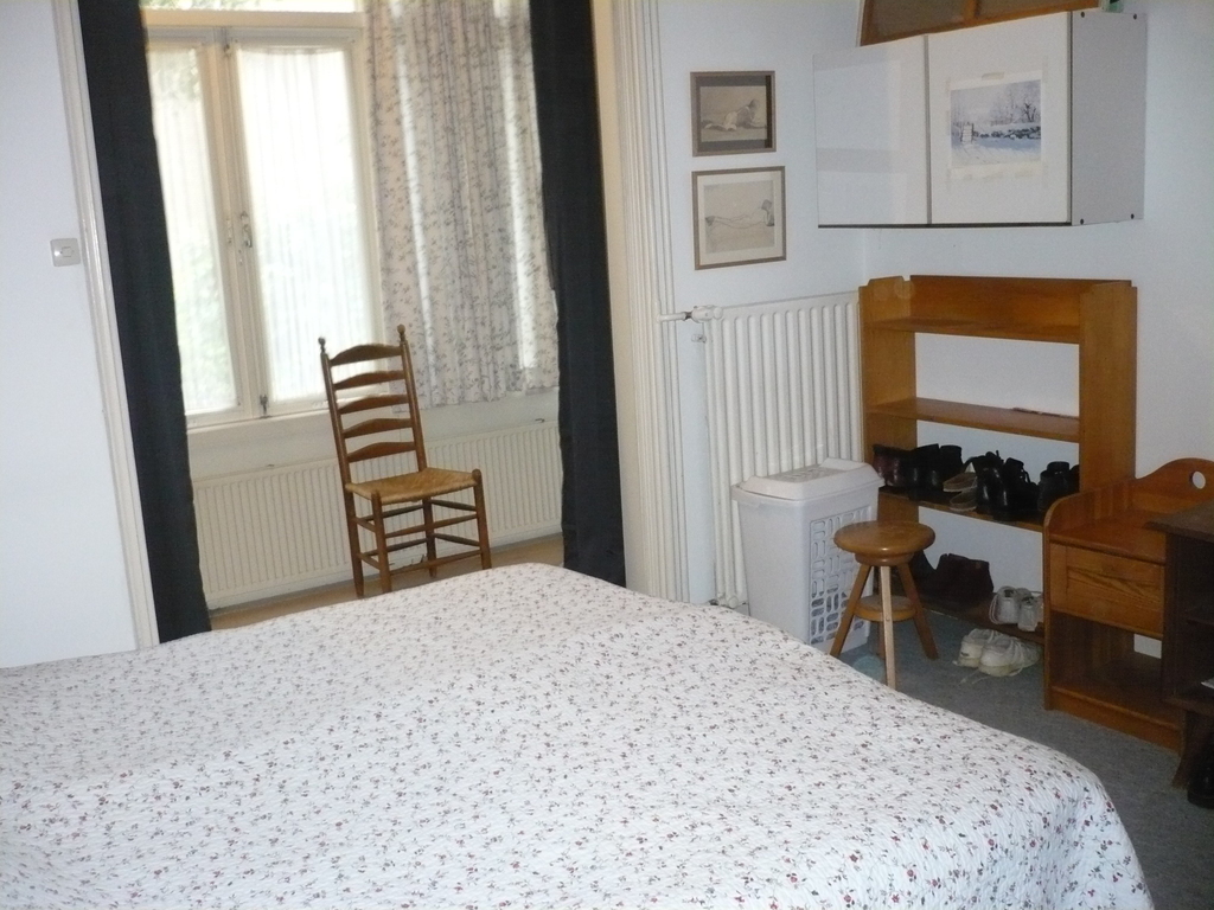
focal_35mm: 35
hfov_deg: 52.6
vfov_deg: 40.7
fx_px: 1227
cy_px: 455
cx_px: 607
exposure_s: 1/30
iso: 400
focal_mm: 5.8
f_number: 2.8
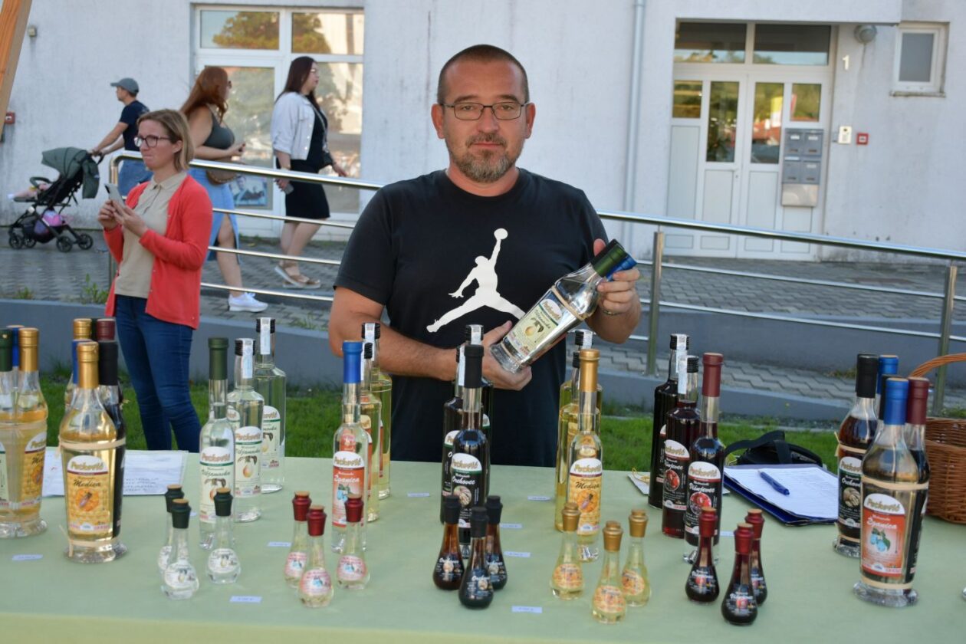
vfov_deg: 33.4
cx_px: 483
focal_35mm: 40
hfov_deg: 48.5
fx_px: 1073
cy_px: 322
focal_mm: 27
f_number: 5.6
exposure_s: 1/250
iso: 250
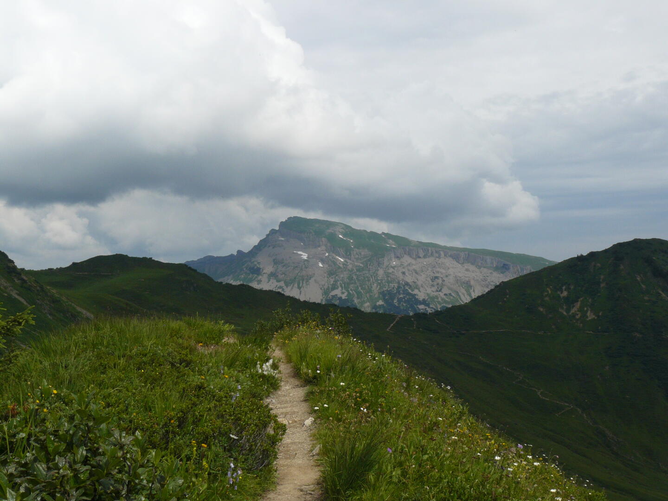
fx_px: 830
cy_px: 250
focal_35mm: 43
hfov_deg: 43.9
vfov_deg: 33.6
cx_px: 334
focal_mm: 7.1
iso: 100
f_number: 7.1
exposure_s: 1/400
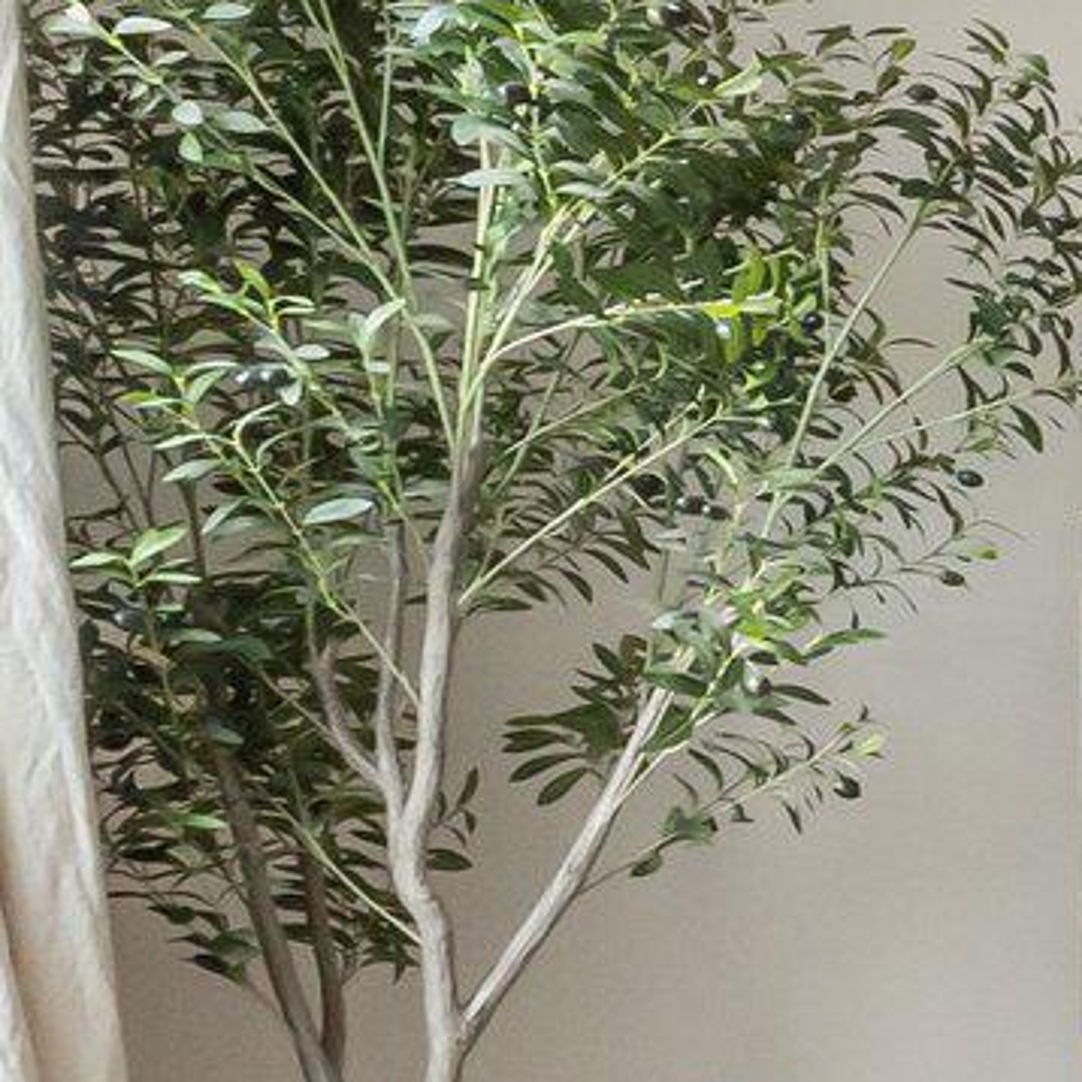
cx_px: 3047
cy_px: 851
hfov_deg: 12.5
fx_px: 2582
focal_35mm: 73
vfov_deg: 23.4
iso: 800
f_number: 8
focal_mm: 10
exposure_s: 1/6
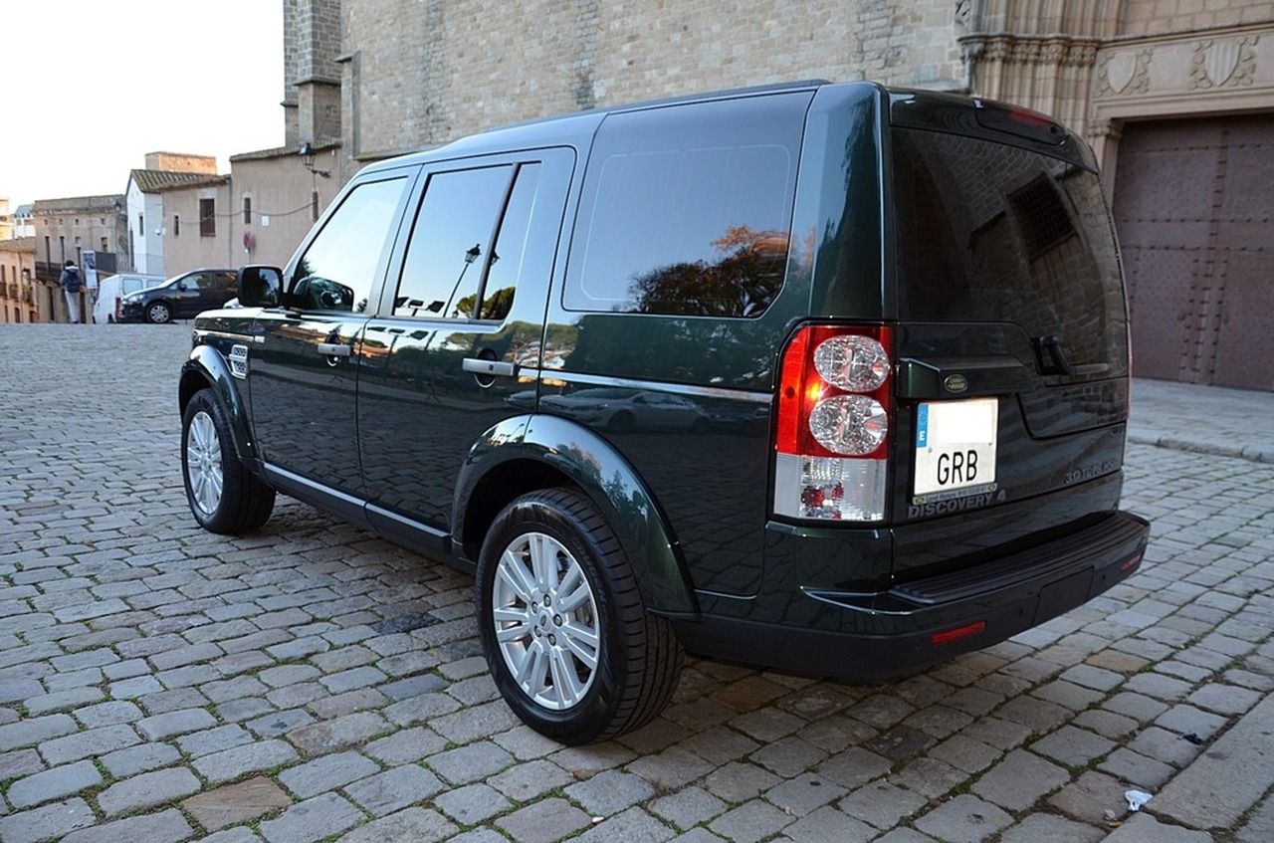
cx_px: 637
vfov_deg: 47.7
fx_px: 953
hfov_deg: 67.5
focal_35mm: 27
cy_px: 422
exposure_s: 1/125
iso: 280
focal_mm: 18
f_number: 3.5
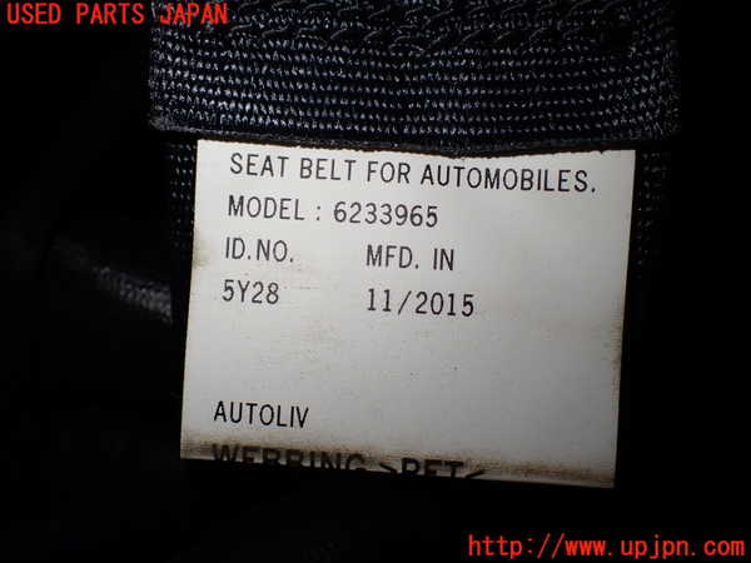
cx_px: 376
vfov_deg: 44.2
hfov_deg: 56.8
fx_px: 694
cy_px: 282
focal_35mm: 32
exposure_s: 1/200
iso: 100
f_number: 2.4
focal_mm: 5.79
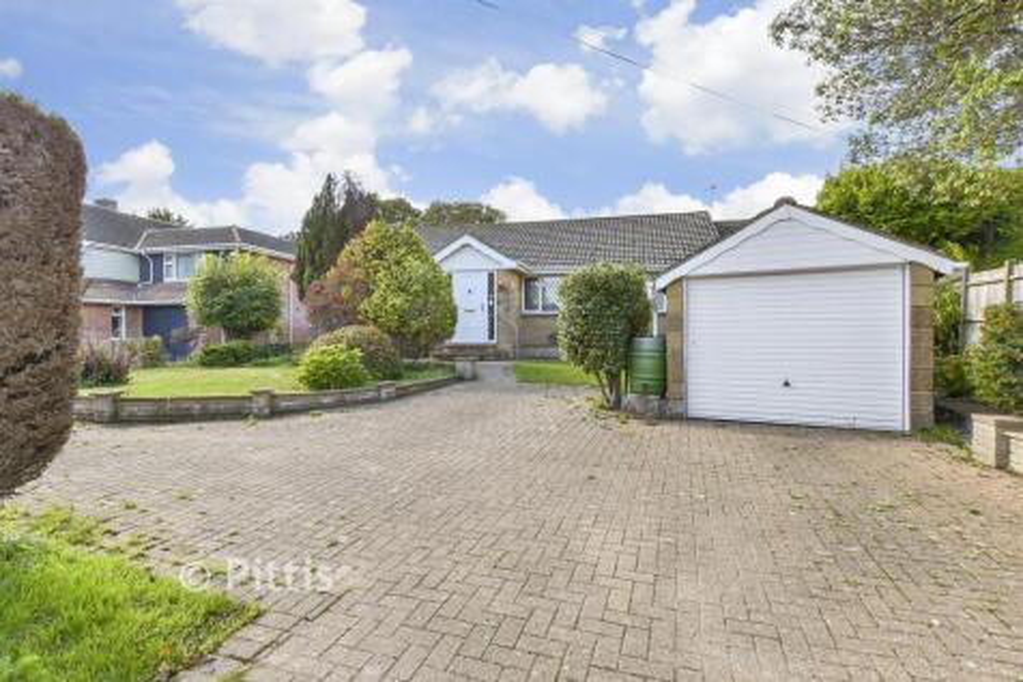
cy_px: 341
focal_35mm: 17
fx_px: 483
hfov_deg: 93.3
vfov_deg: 70.4
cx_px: 512
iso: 160
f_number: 8
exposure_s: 1/125
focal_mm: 11.5
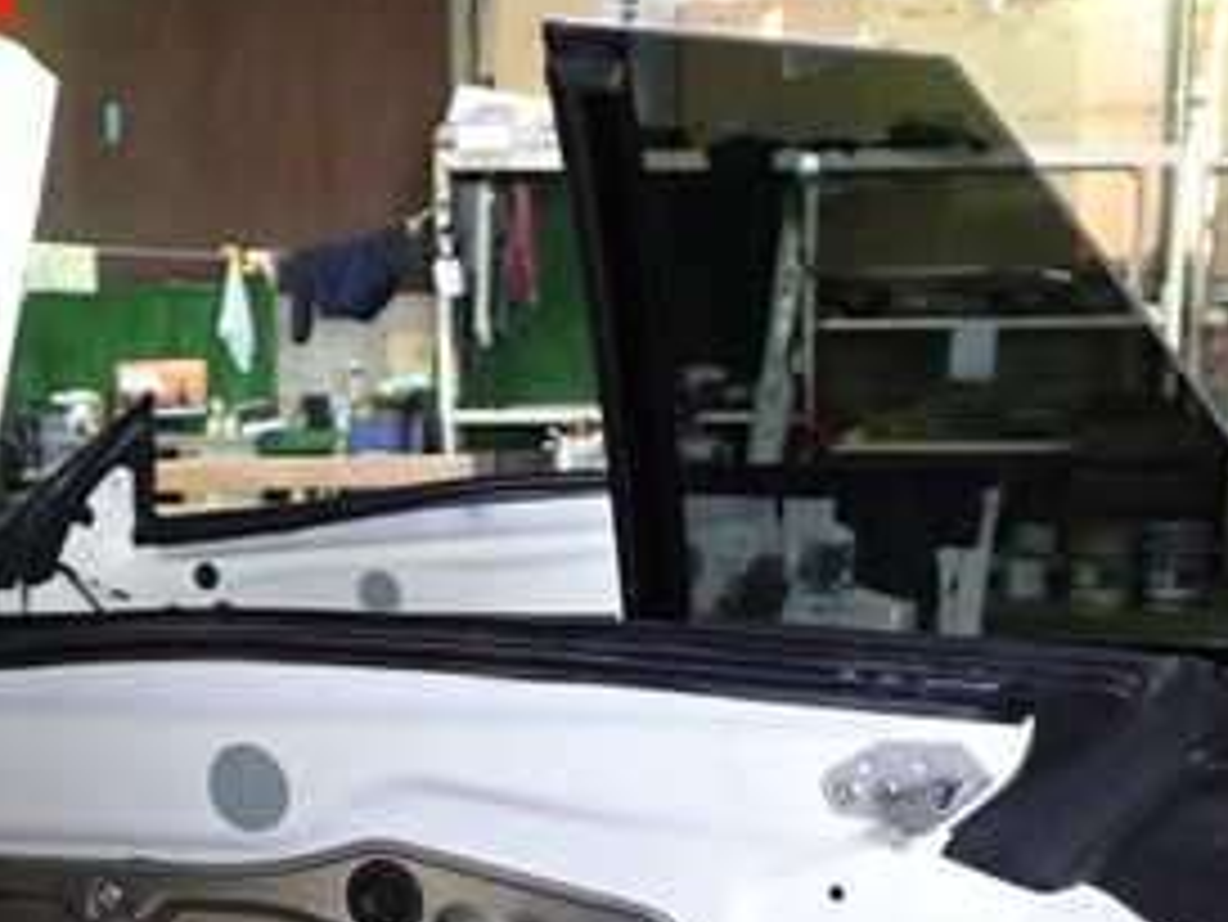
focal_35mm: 66
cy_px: 953
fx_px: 2342
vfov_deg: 21.4
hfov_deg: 29.4
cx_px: 549
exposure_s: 1/30
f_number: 2.3
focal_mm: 5.4
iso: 250
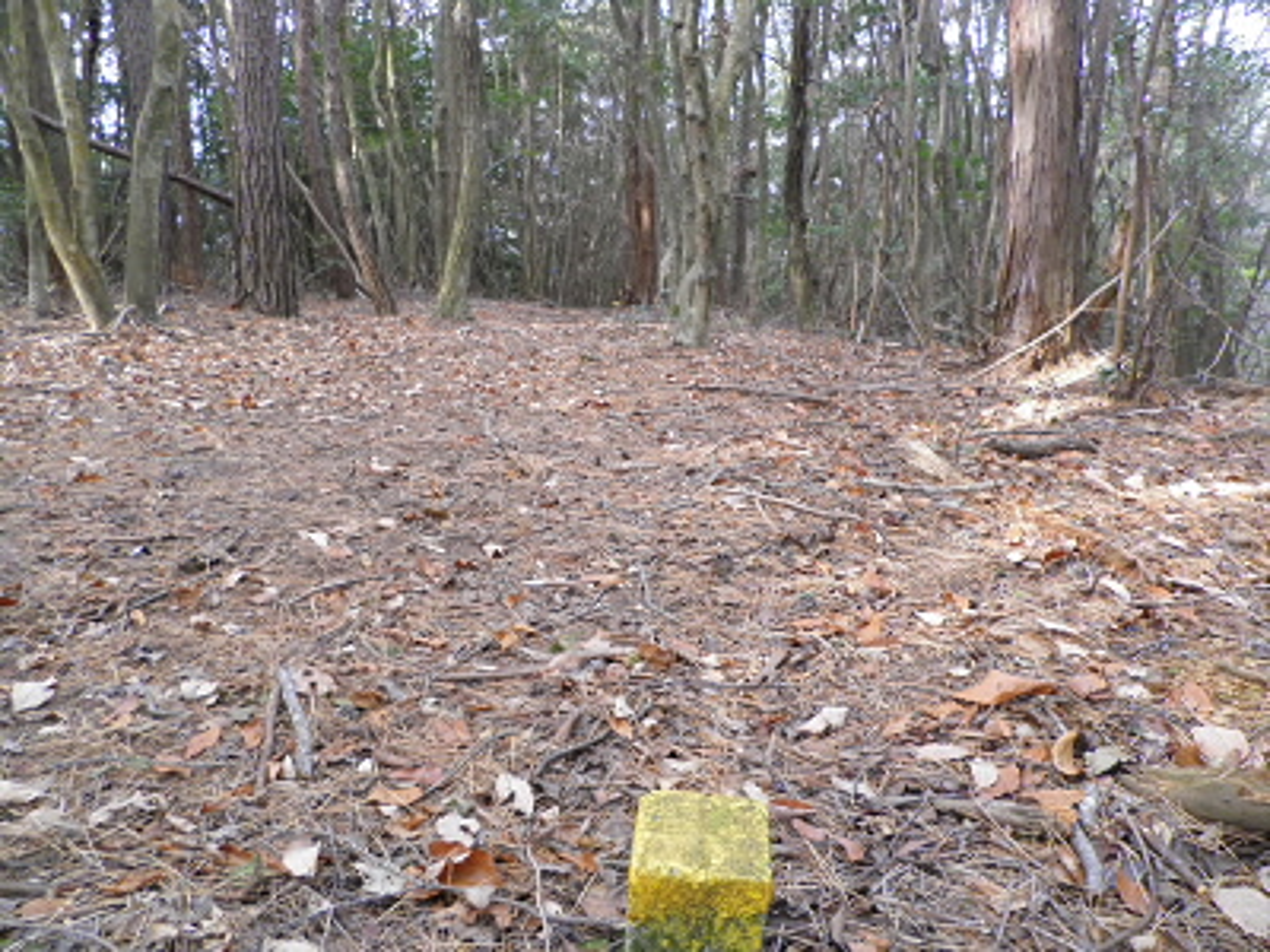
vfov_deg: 51.4
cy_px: 476
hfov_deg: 65.3
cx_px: 635
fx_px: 991
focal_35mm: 27
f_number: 3.2
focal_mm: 4.9
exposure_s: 1/30
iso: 125
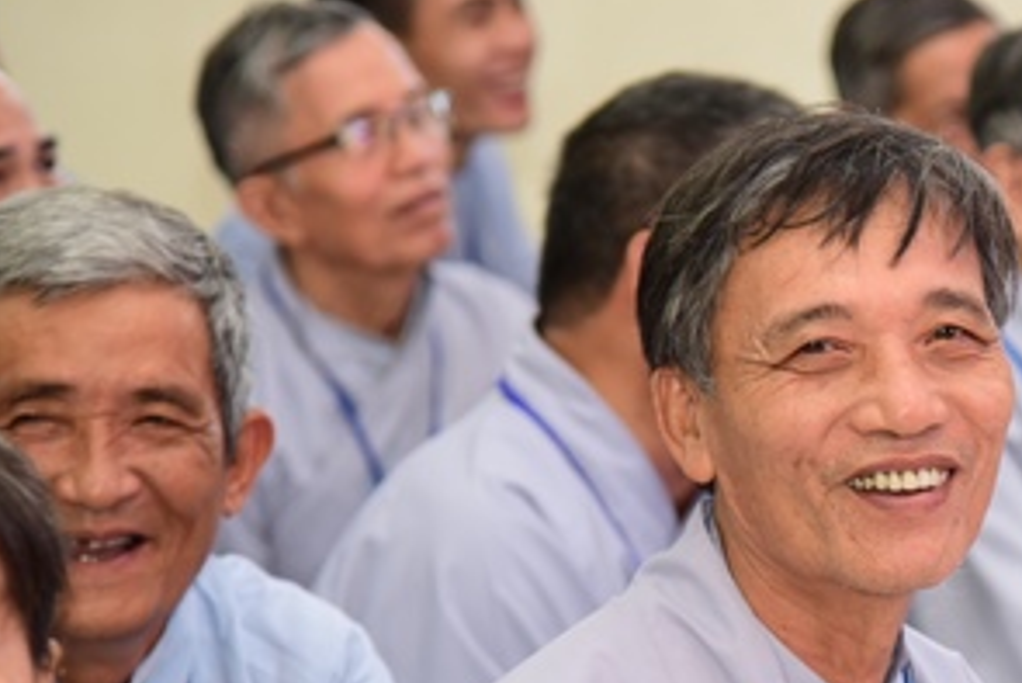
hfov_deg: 8.9
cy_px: 454
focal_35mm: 231
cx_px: 925
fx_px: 6561
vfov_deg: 6.0
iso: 800
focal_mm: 105
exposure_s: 1/40
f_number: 4
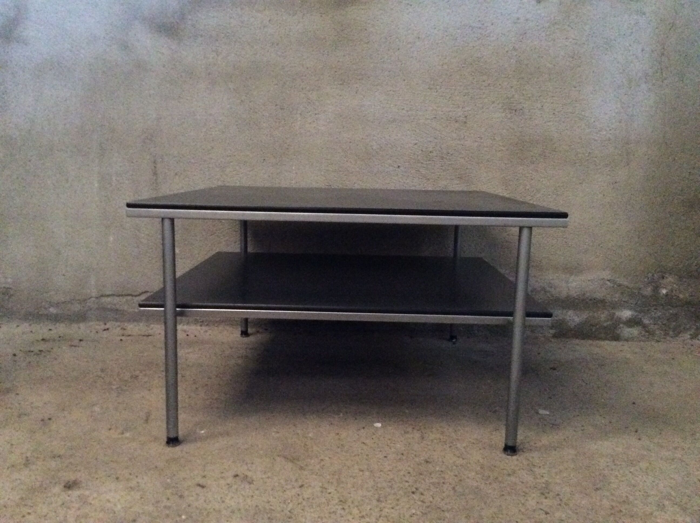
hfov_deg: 56.9
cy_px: 262
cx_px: 350
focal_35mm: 32
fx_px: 646
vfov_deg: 44.1
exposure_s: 1/17
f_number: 2.4
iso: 800
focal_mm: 3.3
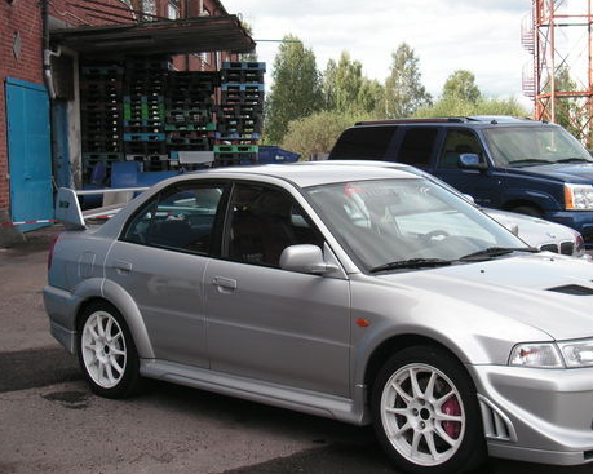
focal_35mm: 64
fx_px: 1123
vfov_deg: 23.8
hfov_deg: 29.5
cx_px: 354
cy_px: 234
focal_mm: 7.7
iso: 50
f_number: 3.6
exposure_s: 1/180
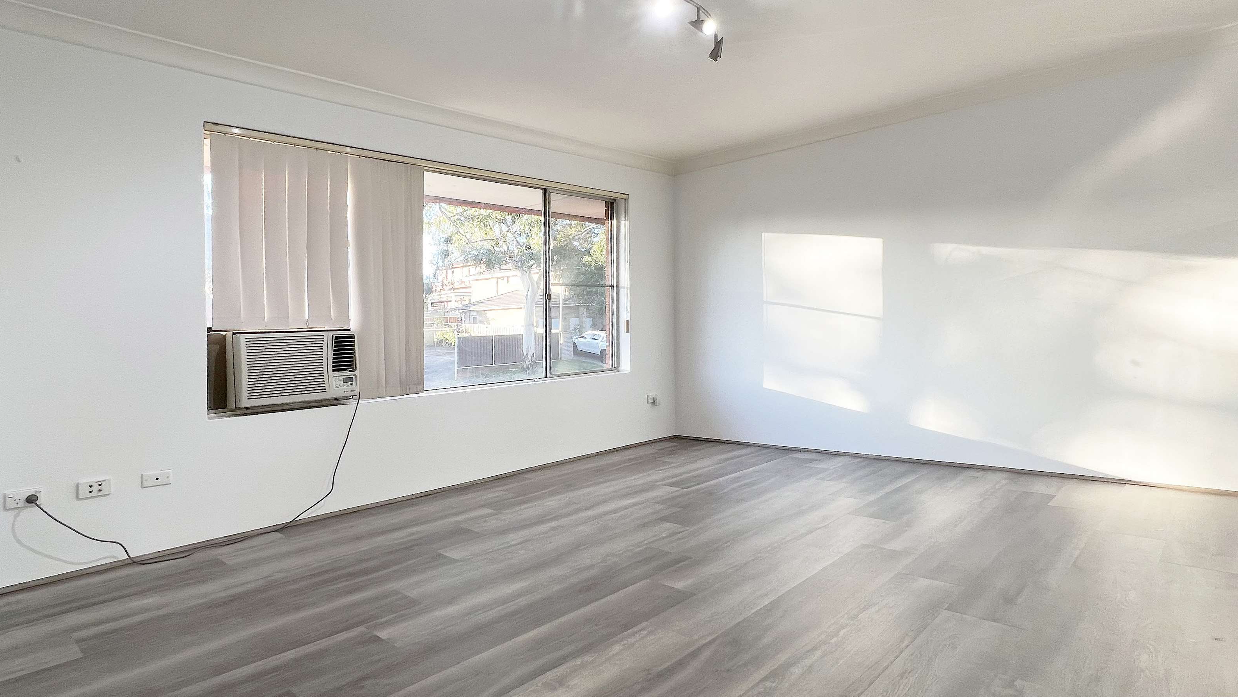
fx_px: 591
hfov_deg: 92.6
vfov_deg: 60.4
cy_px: 428
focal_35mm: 18
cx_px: 588
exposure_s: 1/100
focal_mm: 1.57
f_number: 1.8
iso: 160
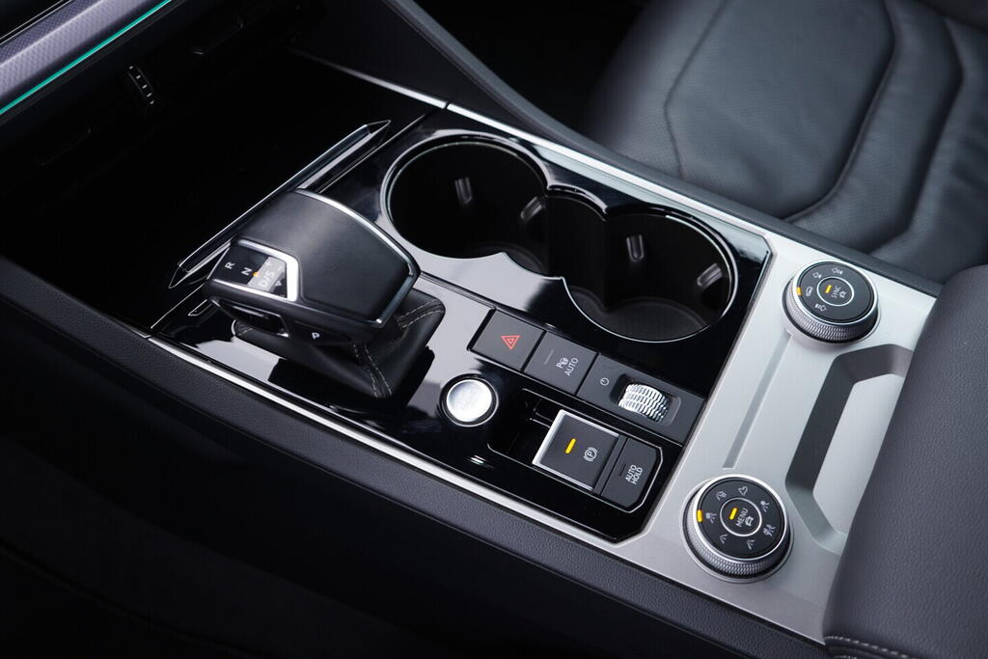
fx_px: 988
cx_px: 494
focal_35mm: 36
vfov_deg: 36.9
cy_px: 330
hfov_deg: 53.1
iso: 200
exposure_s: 1/40
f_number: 2.8
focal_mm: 24
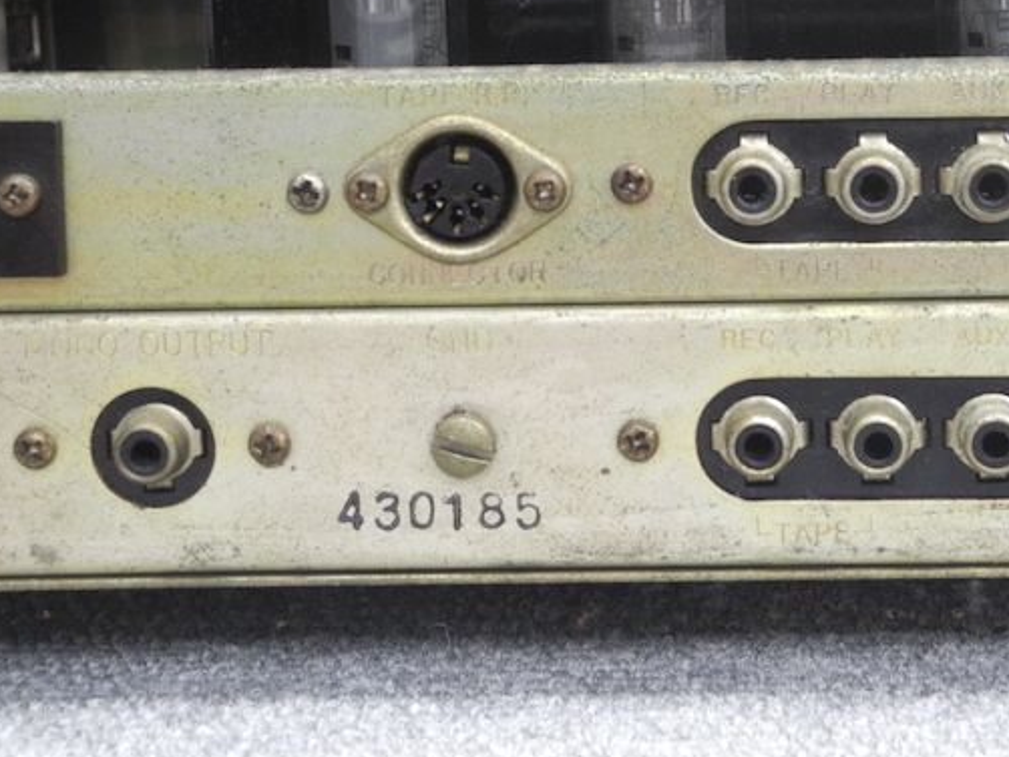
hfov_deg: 22.4
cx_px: 822
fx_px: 2508
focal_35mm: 86
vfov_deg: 17.0
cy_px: 112
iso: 400
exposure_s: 1/13.8
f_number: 3.2
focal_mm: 9.7
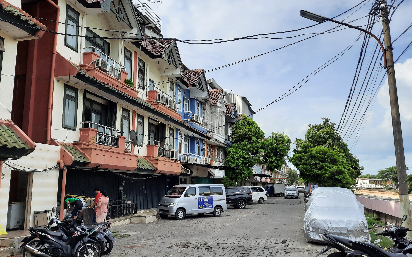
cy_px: 138
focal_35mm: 29
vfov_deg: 43.1
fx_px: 326
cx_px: 207
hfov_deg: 64.6
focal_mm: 4.6
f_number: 2
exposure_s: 1/1073
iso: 32
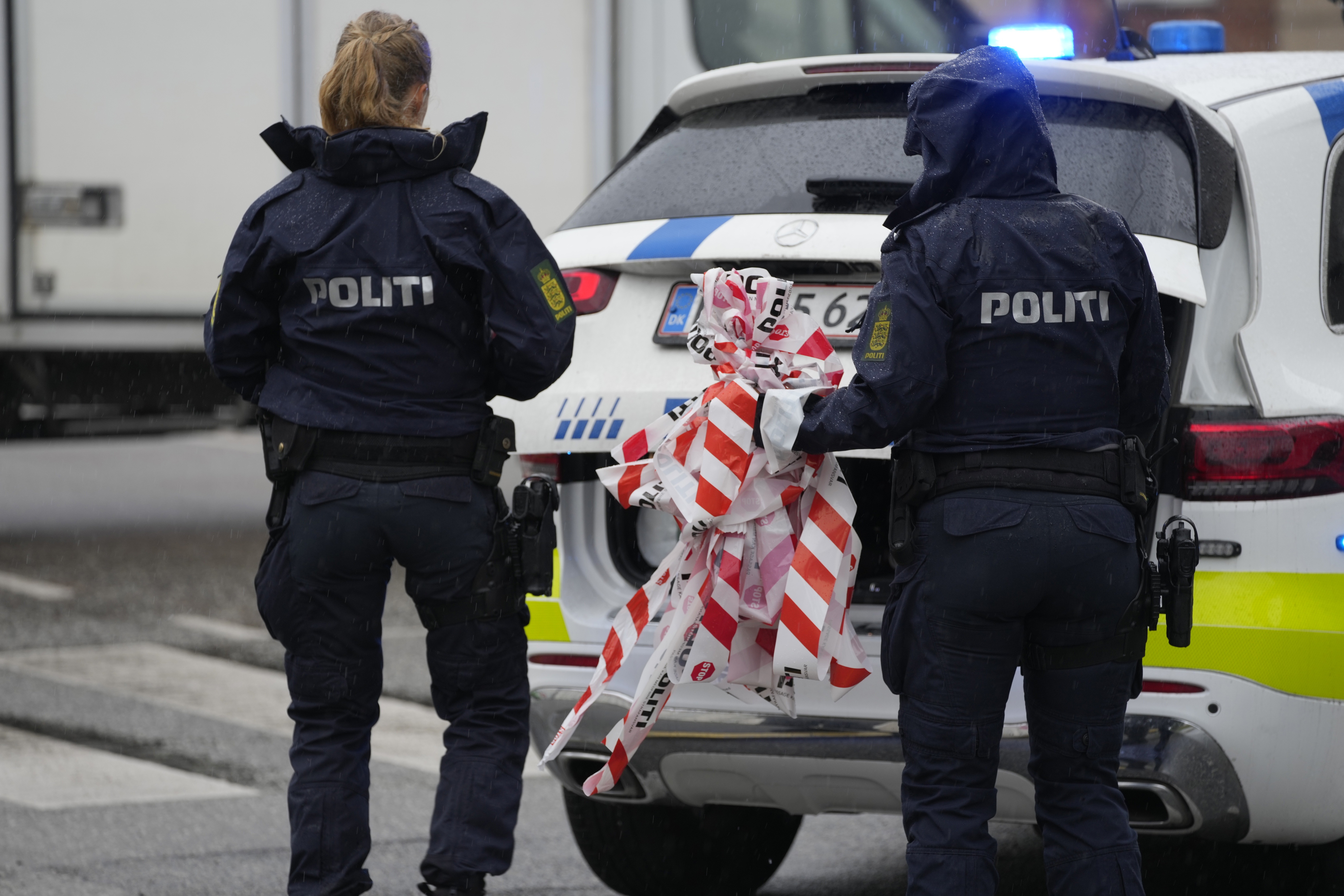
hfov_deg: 10.8
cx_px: 672
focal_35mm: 191
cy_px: 448
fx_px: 7130
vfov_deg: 7.2
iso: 250
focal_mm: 191
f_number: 4
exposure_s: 1/400
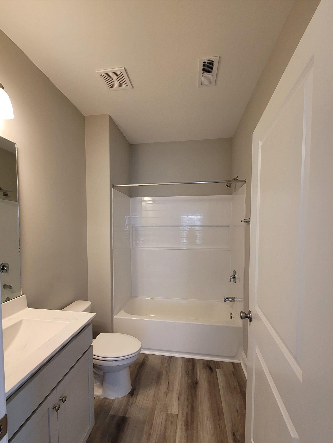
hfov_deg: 85.6
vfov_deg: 101.9
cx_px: 156
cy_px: 238
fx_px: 180
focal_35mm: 14
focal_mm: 2.2
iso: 125
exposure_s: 1/60
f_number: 2.2
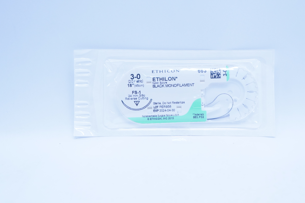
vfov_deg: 23.9
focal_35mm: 57
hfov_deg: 35.2
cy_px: 96
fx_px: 479
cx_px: 176
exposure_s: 1/250
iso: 800
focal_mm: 29
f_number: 4.5
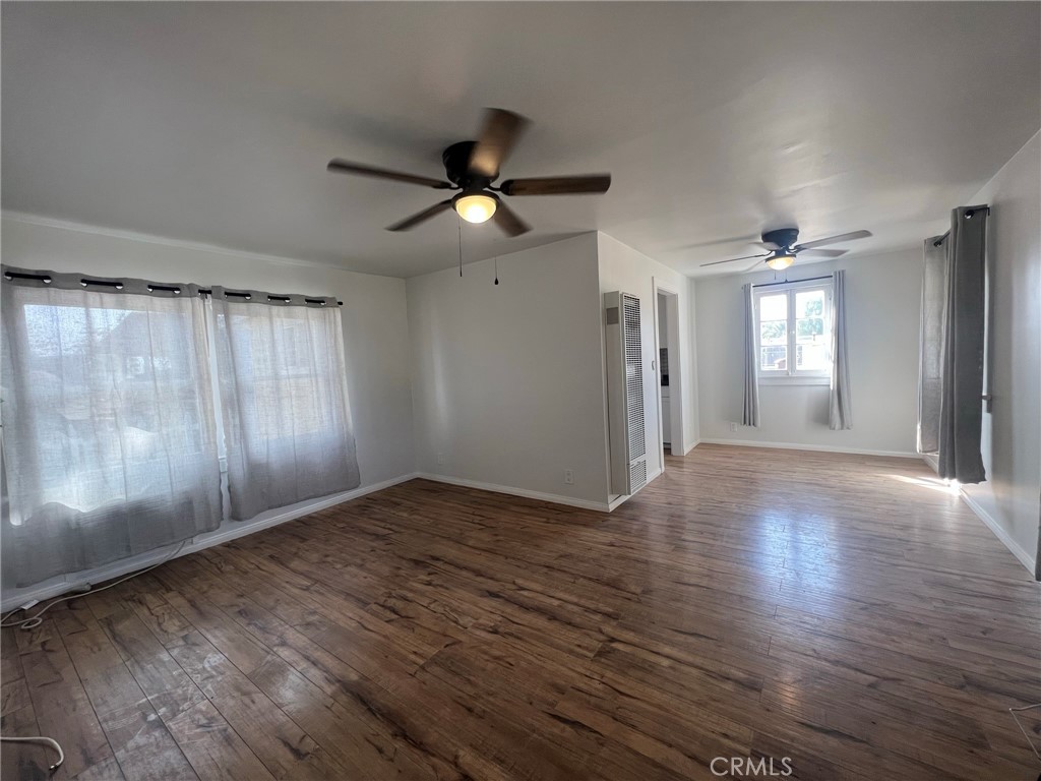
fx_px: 391
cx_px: 520
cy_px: 390
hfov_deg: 106.2
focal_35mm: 13
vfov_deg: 89.9
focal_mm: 1.57
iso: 80
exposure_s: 1/120
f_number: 1.8
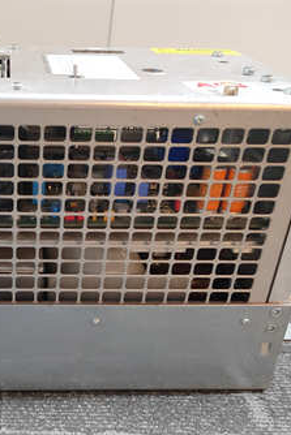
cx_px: 27
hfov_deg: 29.9
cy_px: 250
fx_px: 521
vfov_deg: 45.3
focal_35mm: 43
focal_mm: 5.52
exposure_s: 1/25
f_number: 1.9
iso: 2384
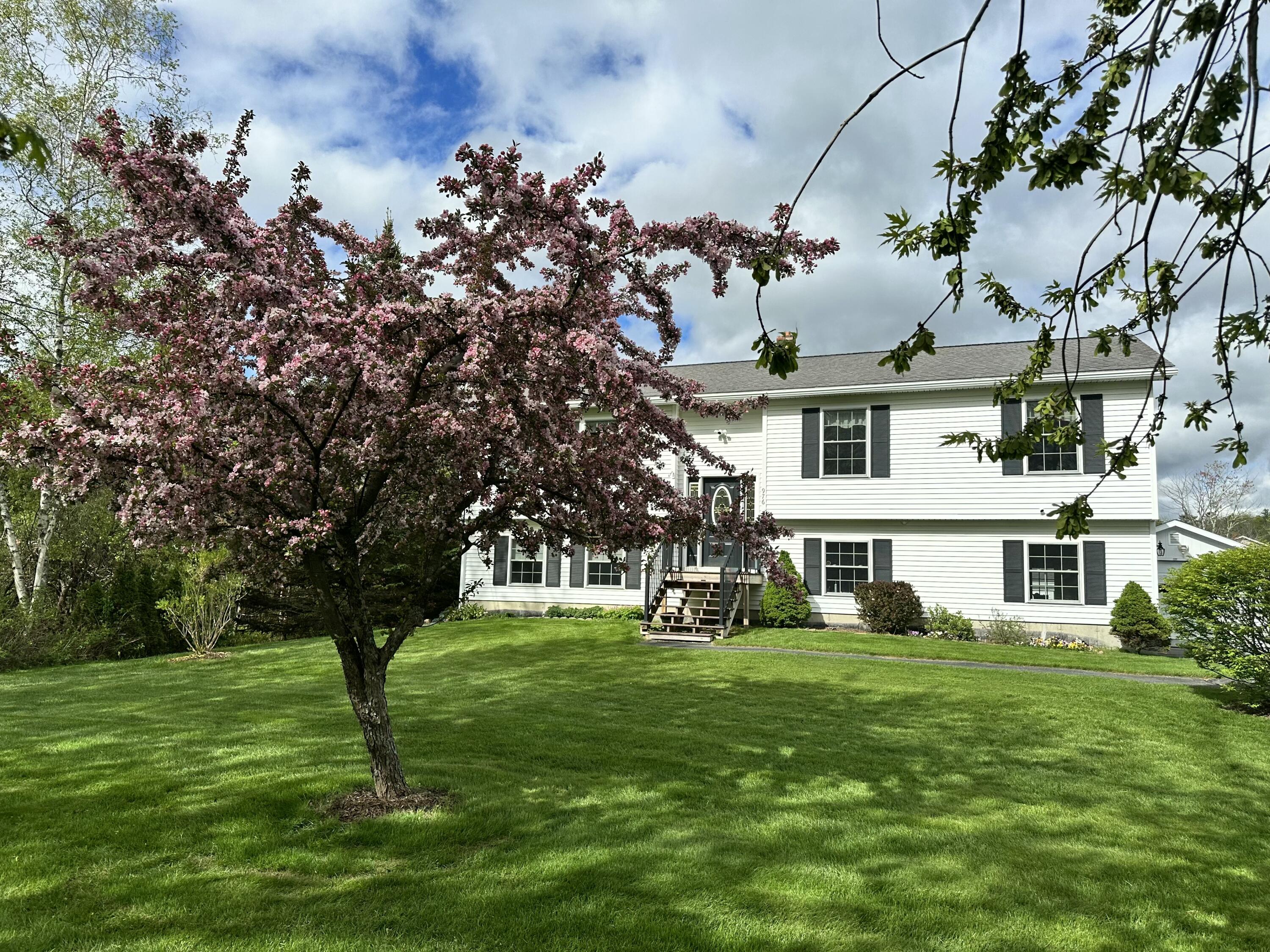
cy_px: 476
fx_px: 881
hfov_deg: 71.6
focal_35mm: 24
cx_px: 635
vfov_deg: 56.8
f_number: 1.78
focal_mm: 6.86
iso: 80
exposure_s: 1/5525
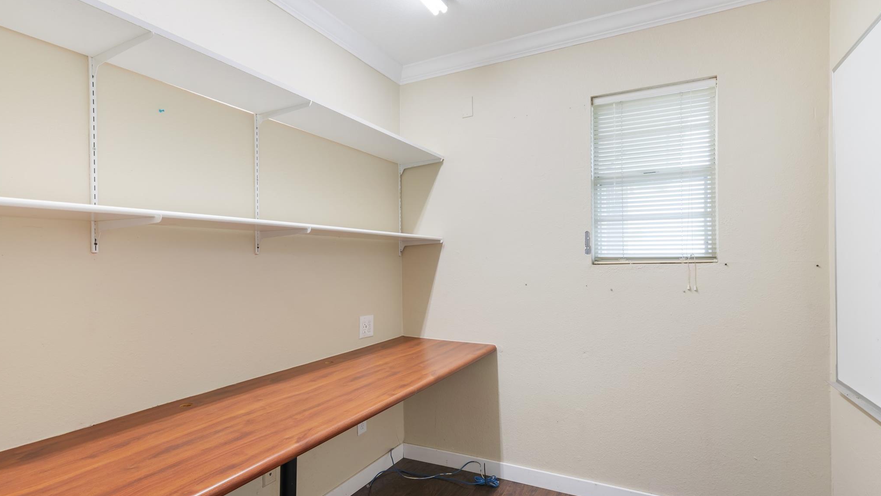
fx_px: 421
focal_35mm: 18
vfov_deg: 61.0
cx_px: 440
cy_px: 260
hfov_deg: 92.7
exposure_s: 1/4
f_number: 8
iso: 400
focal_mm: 17
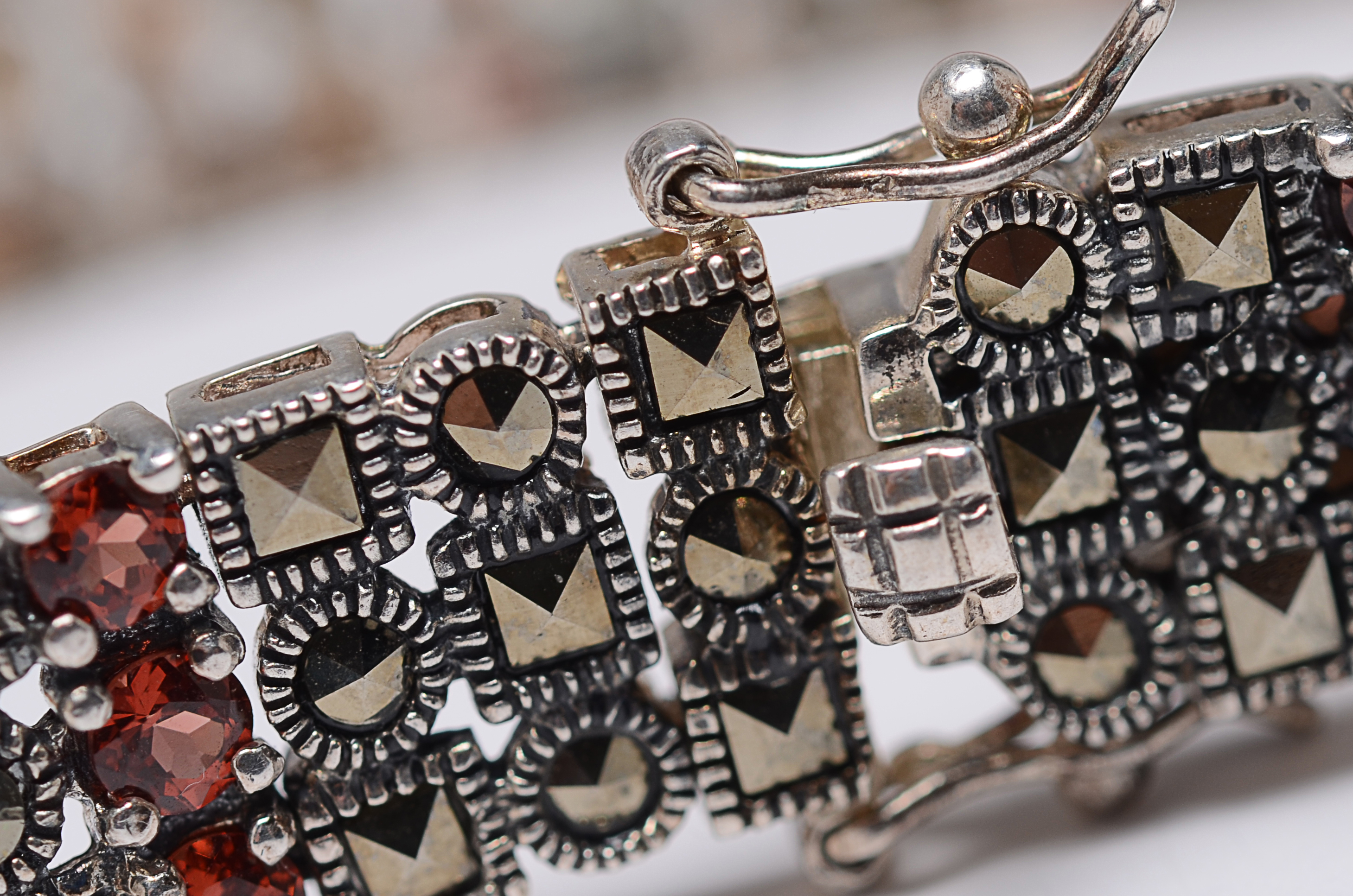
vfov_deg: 9.0
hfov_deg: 13.5
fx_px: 5701
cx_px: 876
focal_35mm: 152
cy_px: 465
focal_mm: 60
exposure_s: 1/80
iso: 100
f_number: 8
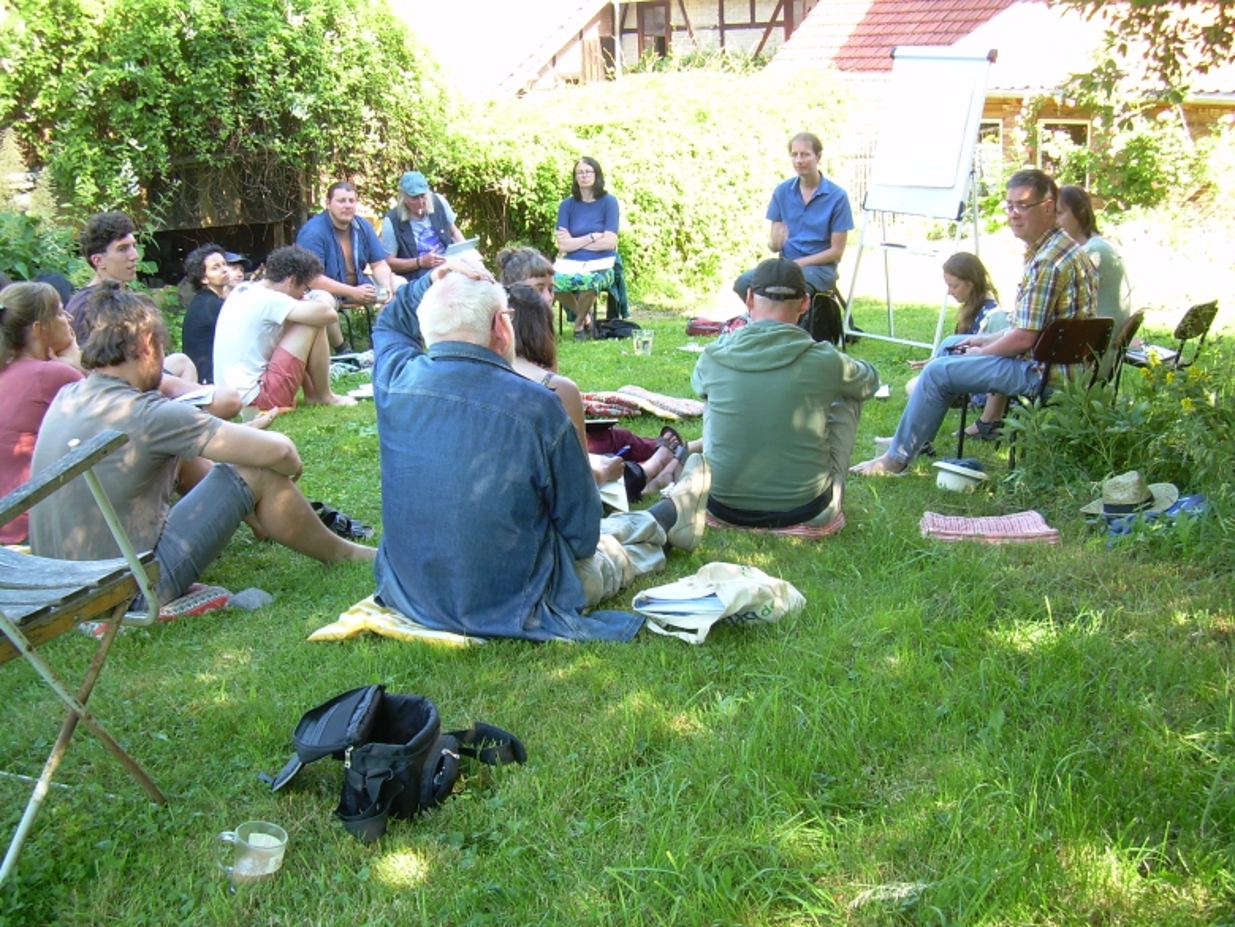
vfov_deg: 37.7
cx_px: 618
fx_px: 1356
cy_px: 464
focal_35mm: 38
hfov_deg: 49.0
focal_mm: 6.3
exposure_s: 1/38.9
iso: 50
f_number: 2.8
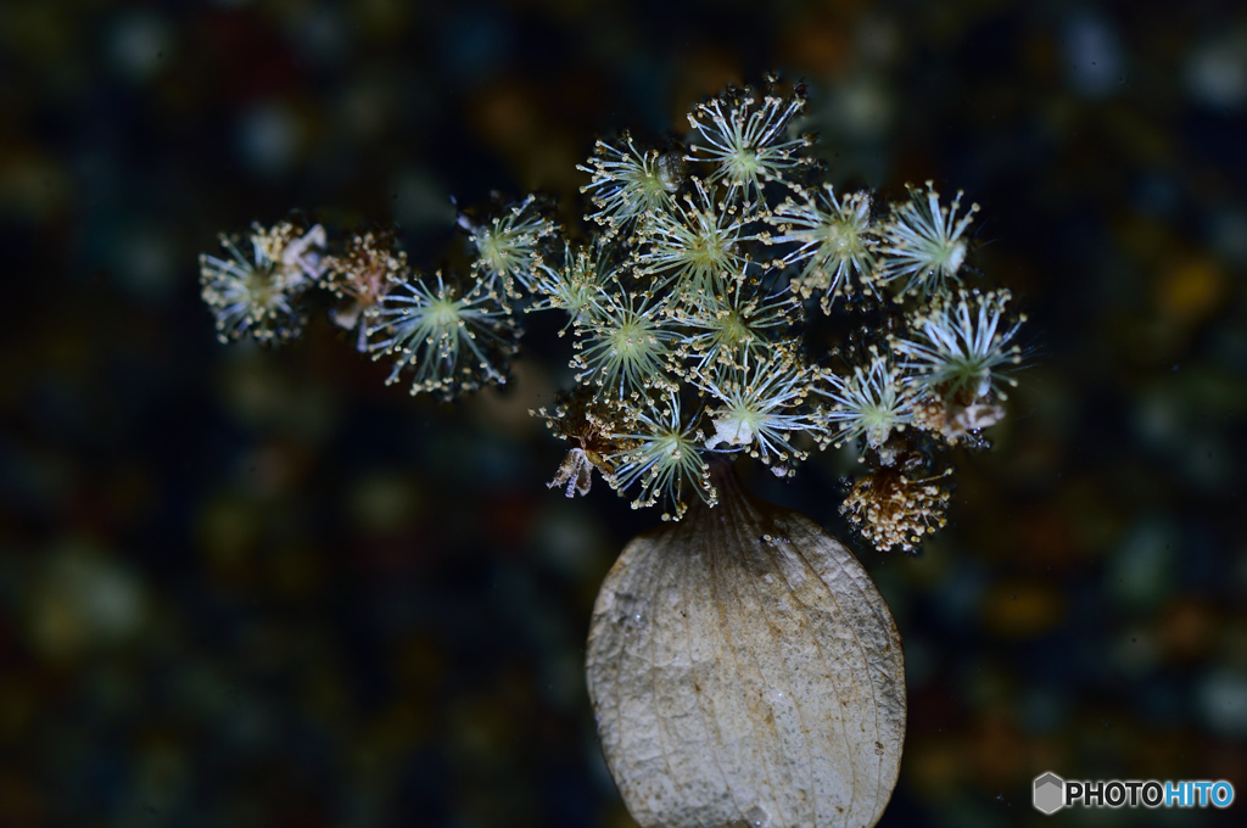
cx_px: 624
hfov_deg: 22.6
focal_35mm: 90
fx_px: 3114
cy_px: 414
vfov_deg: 15.1
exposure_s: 1/640
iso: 100
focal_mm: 60
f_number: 6.3
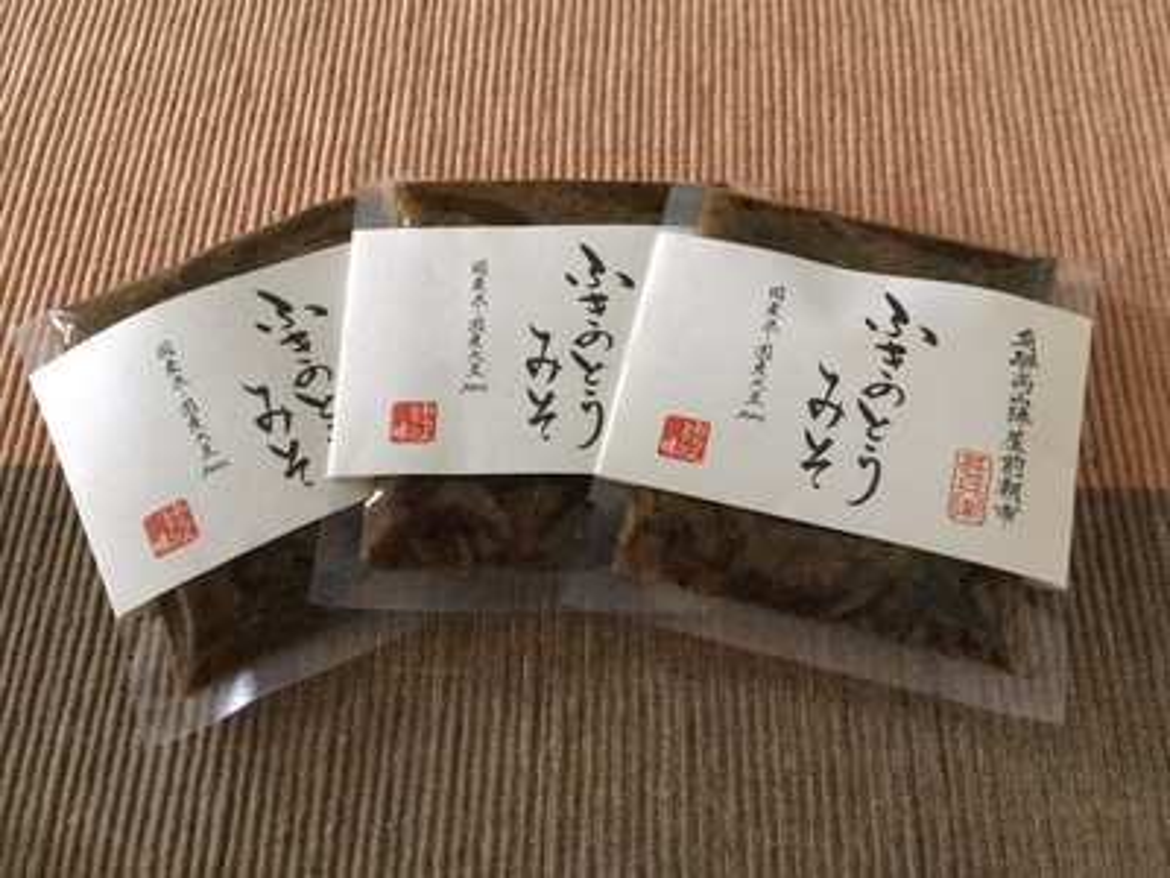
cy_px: 439
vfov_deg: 45.4
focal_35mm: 31
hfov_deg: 58.4
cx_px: 585
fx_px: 1048
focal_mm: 3.3
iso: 320
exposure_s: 1/15
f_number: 2.4
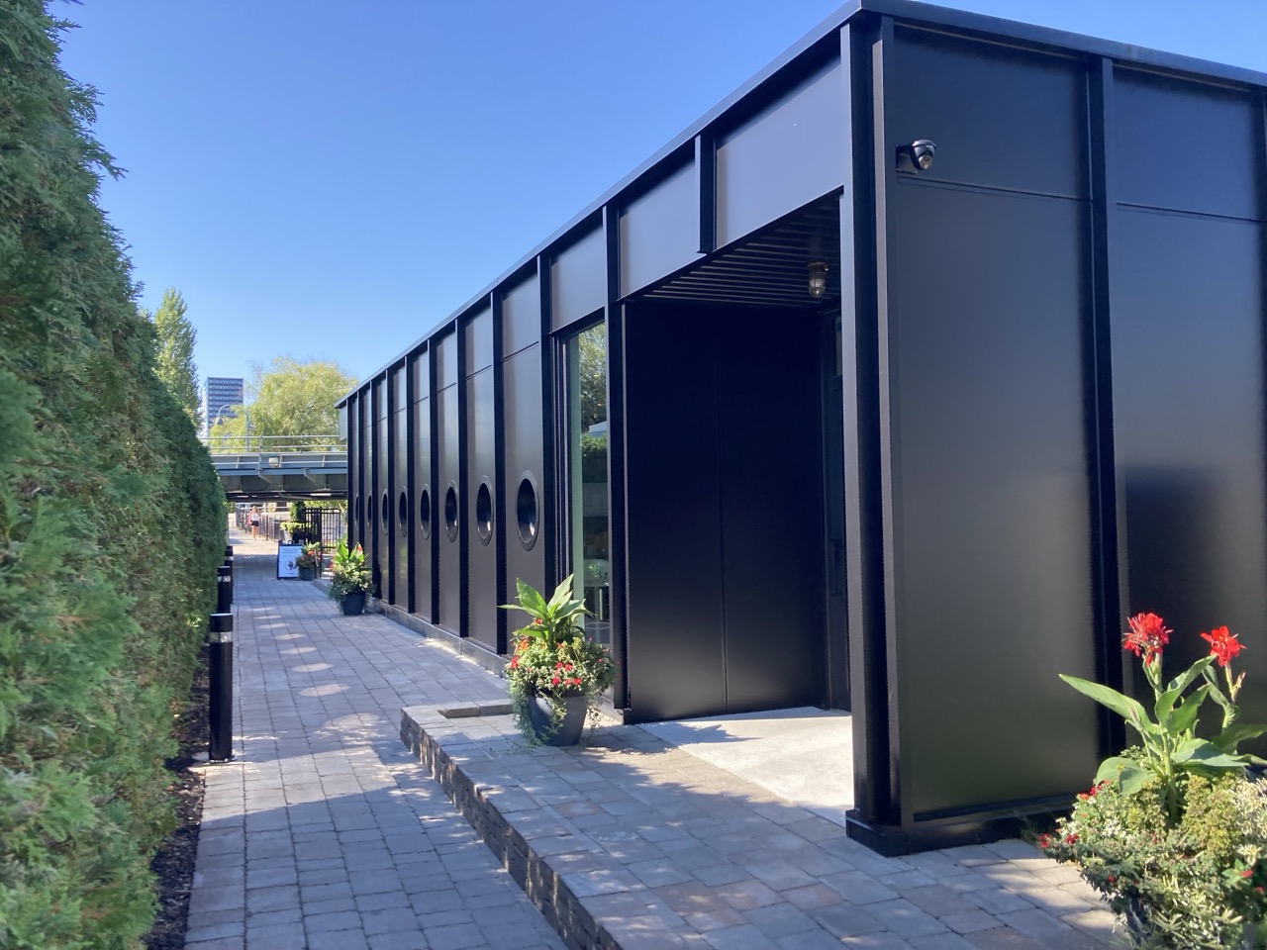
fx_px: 1025
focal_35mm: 28
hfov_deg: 63.4
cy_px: 475
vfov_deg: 49.7
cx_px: 634
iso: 20
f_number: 1.8
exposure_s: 1/484
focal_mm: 3.99
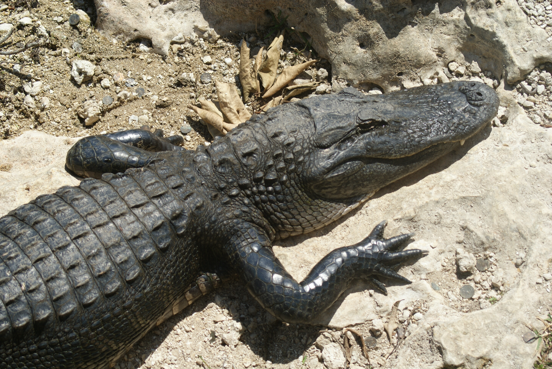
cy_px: 184
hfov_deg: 16.1
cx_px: 276
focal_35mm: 128
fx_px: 1957
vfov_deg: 10.8
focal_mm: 85
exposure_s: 1/250
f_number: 6.3
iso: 100
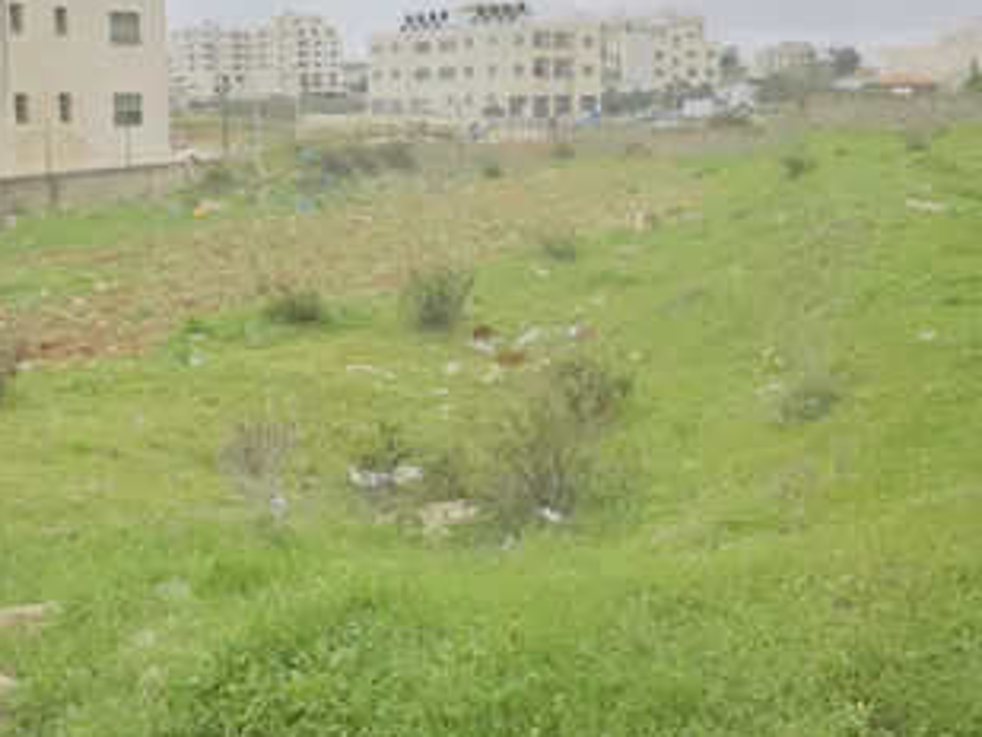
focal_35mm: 29
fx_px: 823
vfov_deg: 47.5
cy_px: 245
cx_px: 346
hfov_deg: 60.5
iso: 40
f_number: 2.2
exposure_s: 1/1110
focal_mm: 2.22
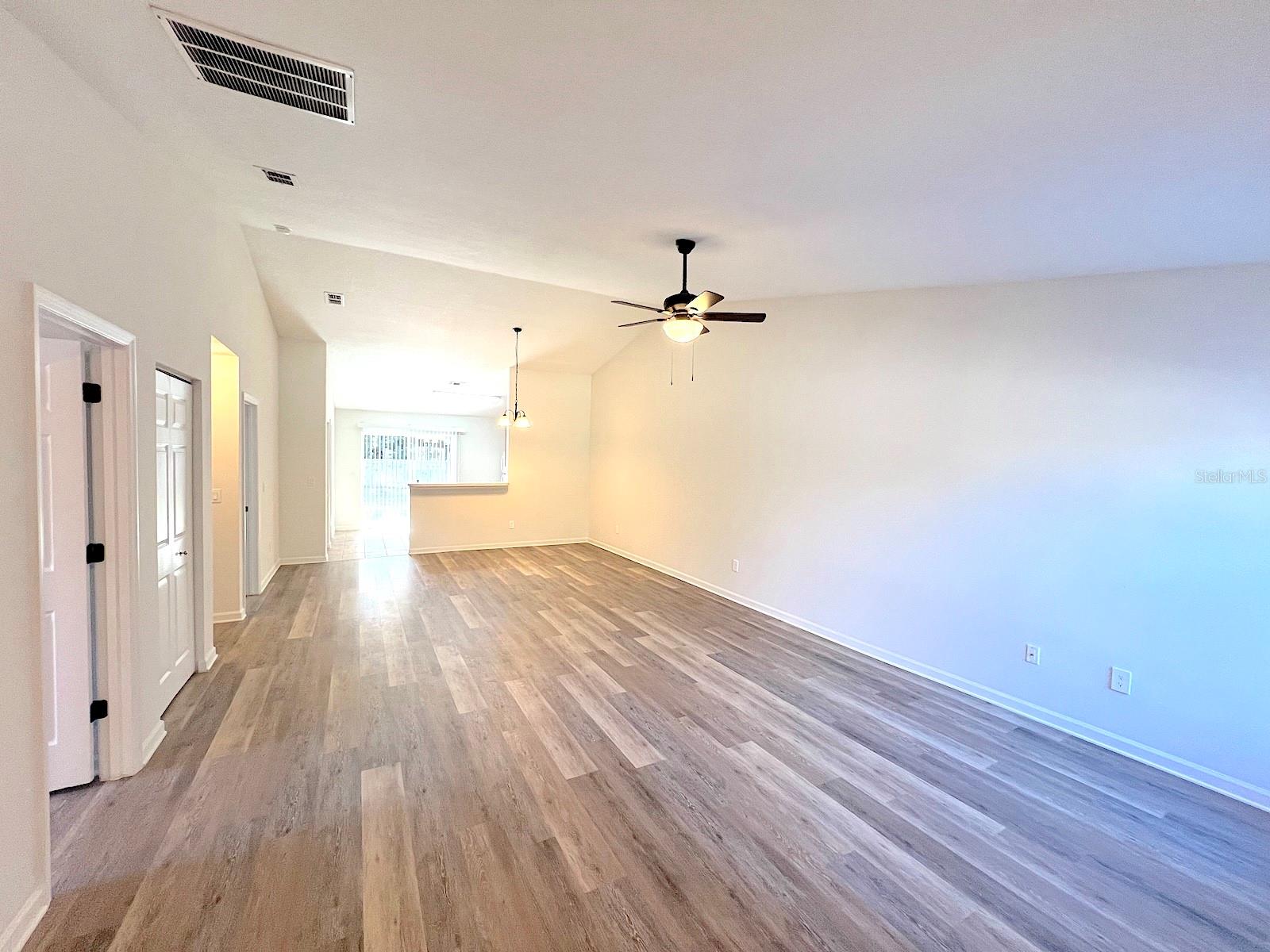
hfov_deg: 106.2
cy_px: 476
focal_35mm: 13
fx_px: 477
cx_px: 635
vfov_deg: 89.9
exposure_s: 1/120
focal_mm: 1.57
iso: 200
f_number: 1.8
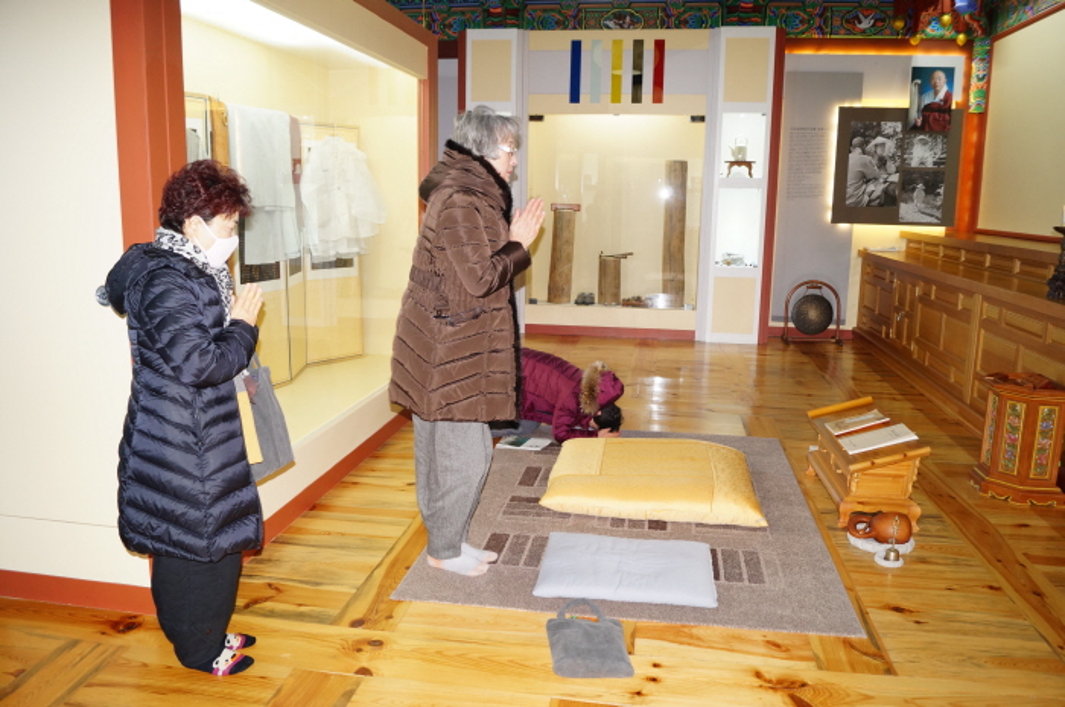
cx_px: 532
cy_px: 354
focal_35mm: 27
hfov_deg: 67.4
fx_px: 798
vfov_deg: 47.8
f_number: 4
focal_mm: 18
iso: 500
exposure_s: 1/60
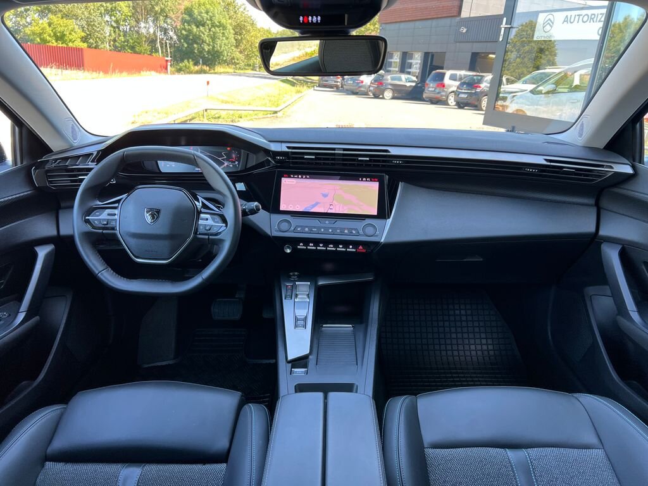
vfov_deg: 53.1
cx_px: 324
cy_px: 243
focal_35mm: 26
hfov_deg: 67.3
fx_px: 487
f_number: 1.5
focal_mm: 5.7
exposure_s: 1/121
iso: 50
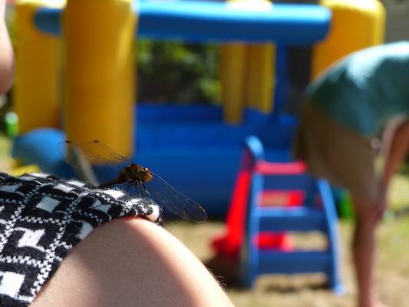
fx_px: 981
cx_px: 204
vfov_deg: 17.8
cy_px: 154
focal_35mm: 83
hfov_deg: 23.6
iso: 100
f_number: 4
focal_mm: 15
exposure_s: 1/125
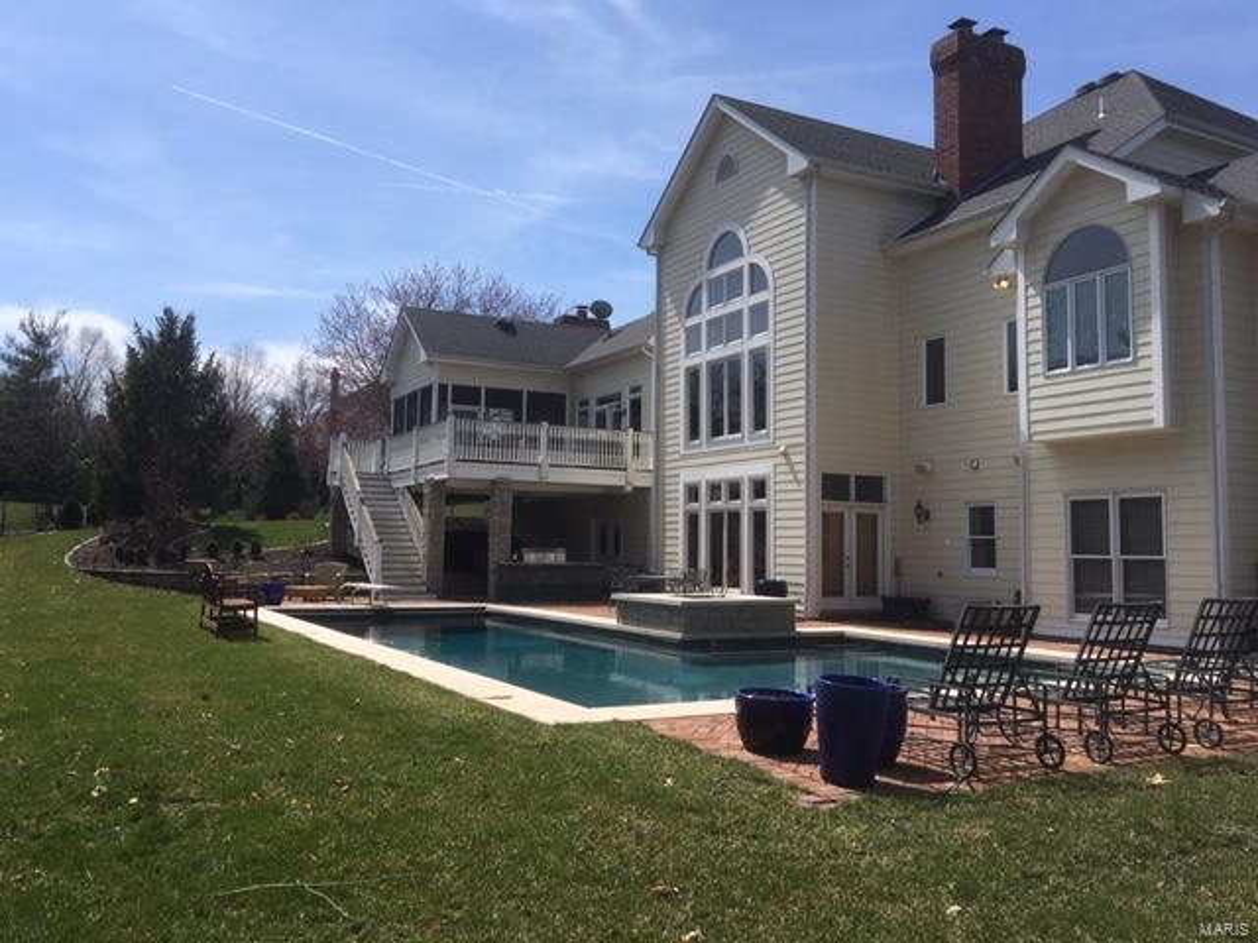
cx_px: 629
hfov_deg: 61.7
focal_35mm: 29
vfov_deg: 48.2
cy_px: 472
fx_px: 1054
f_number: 2.2
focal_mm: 4.15
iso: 25
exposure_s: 1/2024
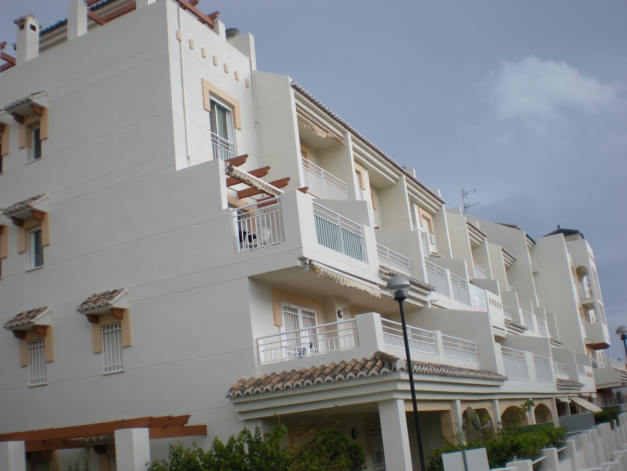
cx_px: 306
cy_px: 237
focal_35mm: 40
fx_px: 725
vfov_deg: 36.0
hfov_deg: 46.8
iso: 64
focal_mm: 6.3
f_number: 4.6
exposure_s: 1/305
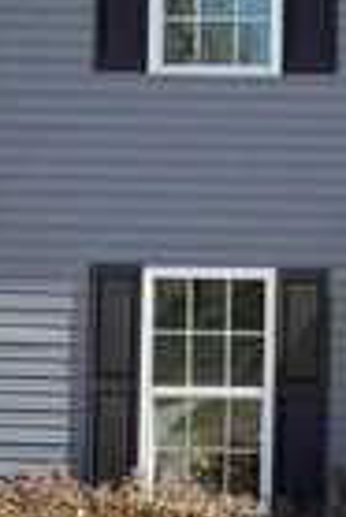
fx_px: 2574
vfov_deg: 11.5
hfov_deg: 7.5
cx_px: 592
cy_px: 162
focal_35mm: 179
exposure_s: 1/1041
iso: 100
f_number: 1.78
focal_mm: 6.76
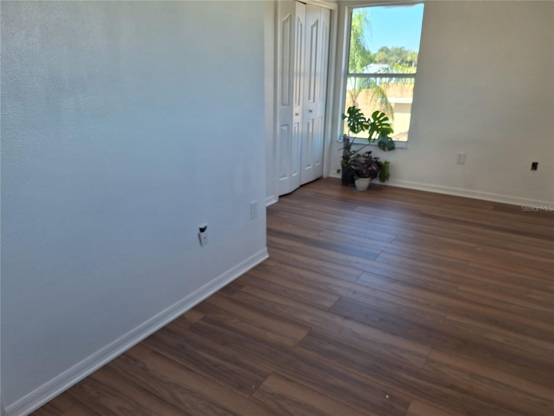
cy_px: 208
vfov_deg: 58.9
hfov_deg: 73.9
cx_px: 277
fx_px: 368
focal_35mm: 23
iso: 40
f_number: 1.8
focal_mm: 5.54
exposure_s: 1/361
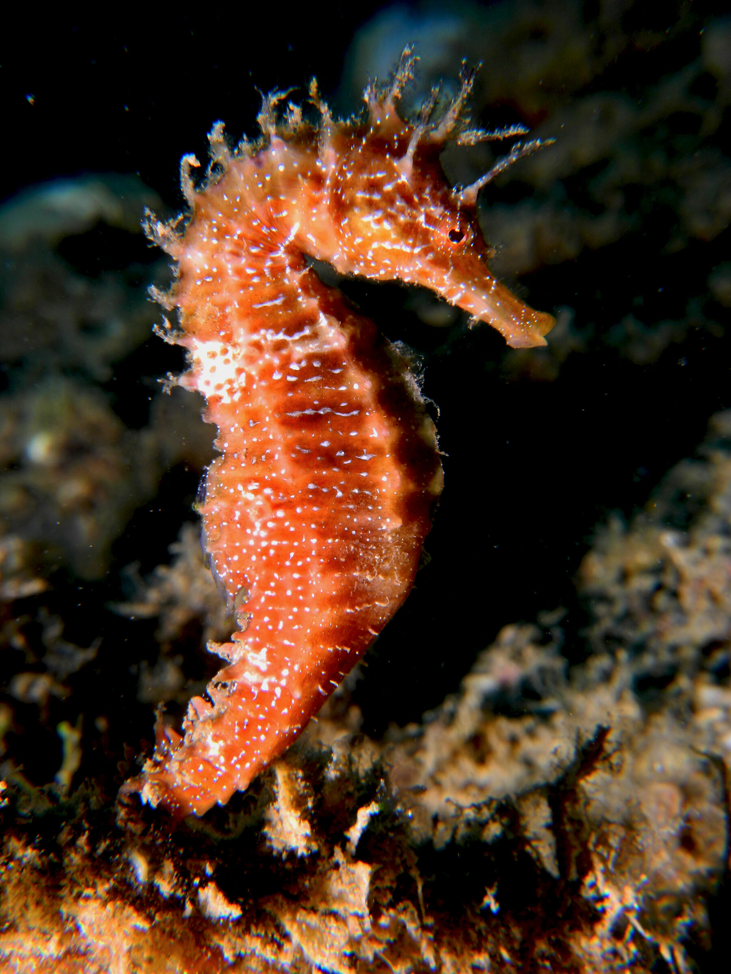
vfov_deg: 34.9
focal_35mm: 55
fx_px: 1549
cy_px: 487
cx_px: 366
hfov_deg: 26.6
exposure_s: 1/1250
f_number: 8
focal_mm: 11.8
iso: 100
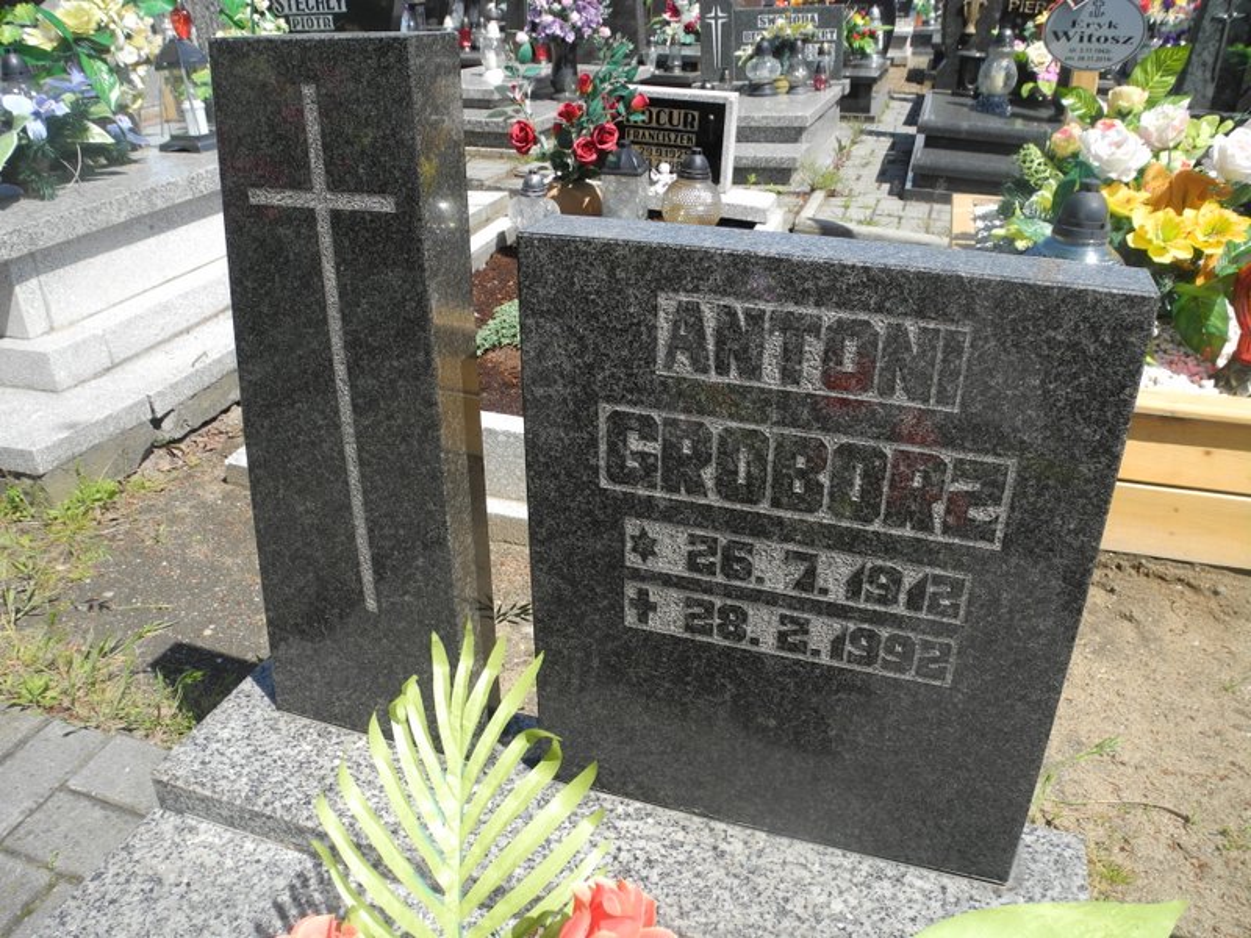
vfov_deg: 49.7
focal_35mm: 28
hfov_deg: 63.4
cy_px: 469
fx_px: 1012
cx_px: 626
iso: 100
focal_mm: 6
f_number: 3.5
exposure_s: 1/800
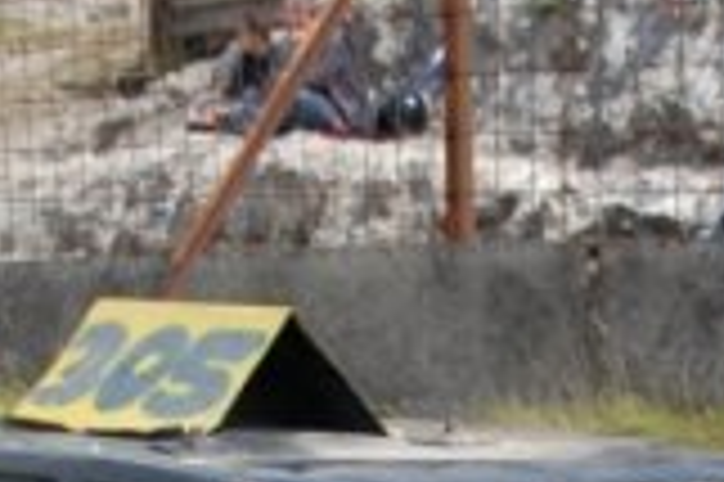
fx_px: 3114
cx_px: 782
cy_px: 851
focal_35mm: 155
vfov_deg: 8.5
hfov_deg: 13.0
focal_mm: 26
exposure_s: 1/1250
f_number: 4.2
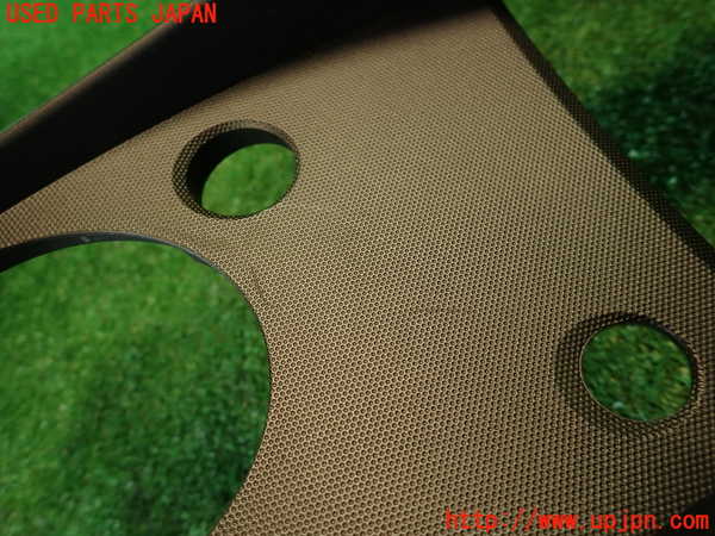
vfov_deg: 54.9
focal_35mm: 25
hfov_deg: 69.4
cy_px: 268
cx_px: 358
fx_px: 516
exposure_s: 1/50
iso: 200
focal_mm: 4.5
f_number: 2
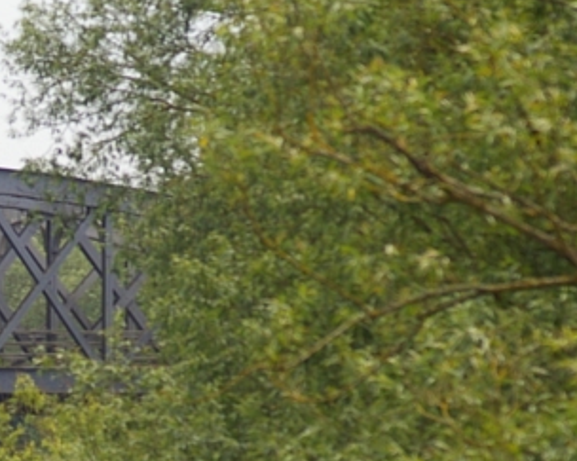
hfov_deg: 4.0
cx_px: -214
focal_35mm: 488
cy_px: 422
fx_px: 8324
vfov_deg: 3.2
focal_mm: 103
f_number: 6.7
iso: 200
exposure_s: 1/350
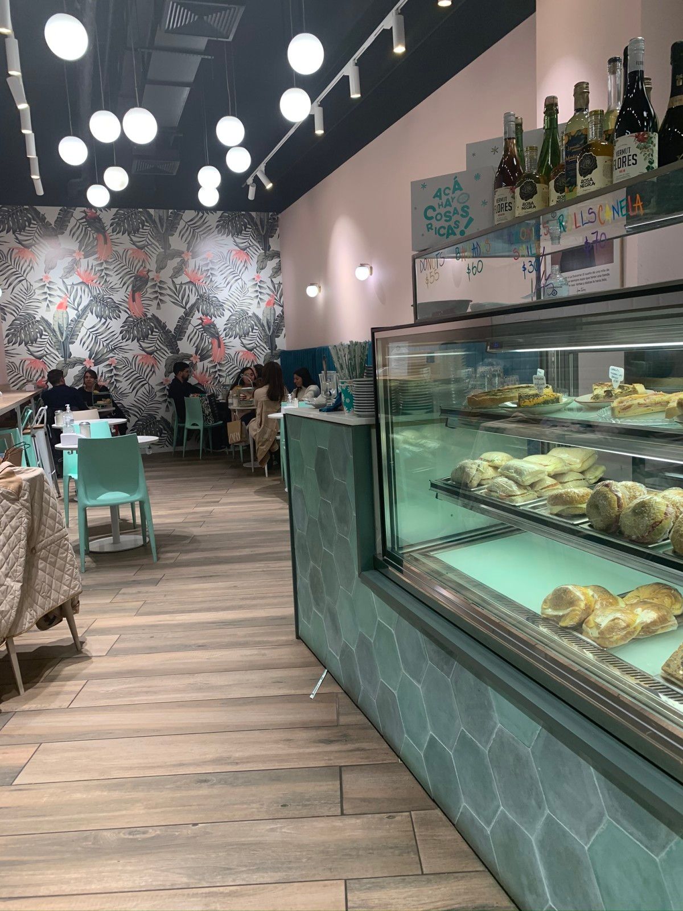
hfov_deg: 53.1
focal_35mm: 26
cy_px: 456
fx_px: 684
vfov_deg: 67.3
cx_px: 342
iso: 80
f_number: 1.8
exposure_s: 1/100
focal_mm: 4.25
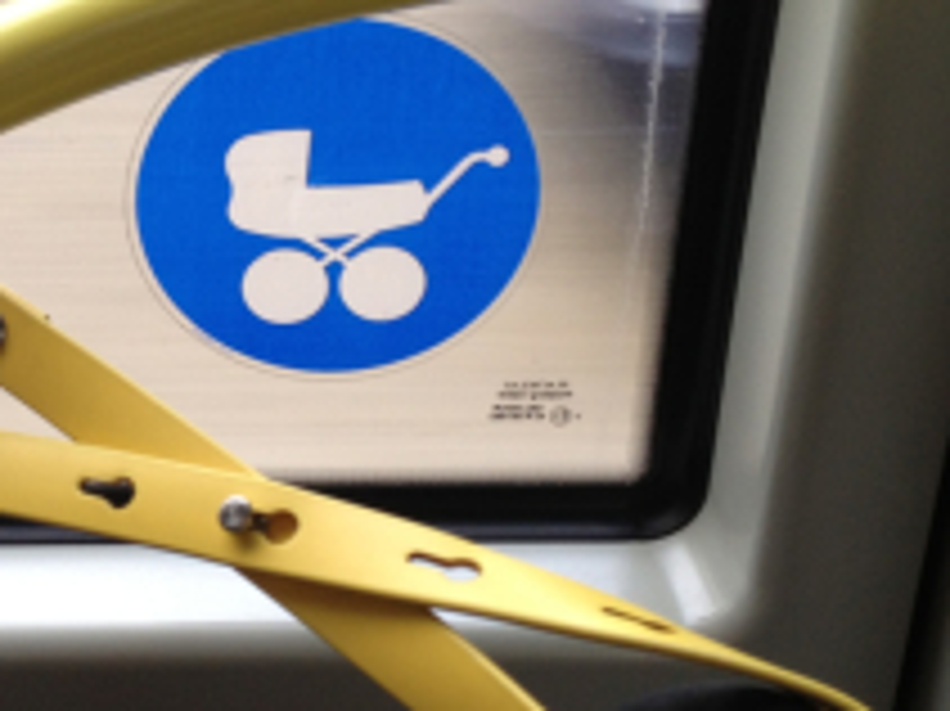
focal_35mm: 83
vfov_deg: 17.8
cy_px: 313
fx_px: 2277
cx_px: 153
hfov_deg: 23.1
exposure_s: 1/30
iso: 50
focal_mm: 4.28
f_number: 2.4
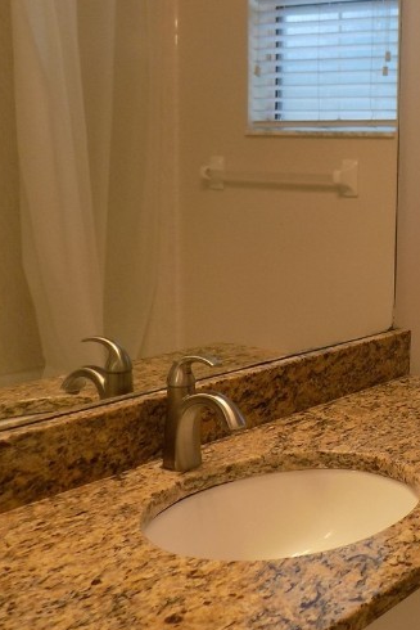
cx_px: 501
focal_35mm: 50
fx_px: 874
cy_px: 264
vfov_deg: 39.5
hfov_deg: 24.5
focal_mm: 4
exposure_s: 1/30
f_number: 3.1
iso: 100
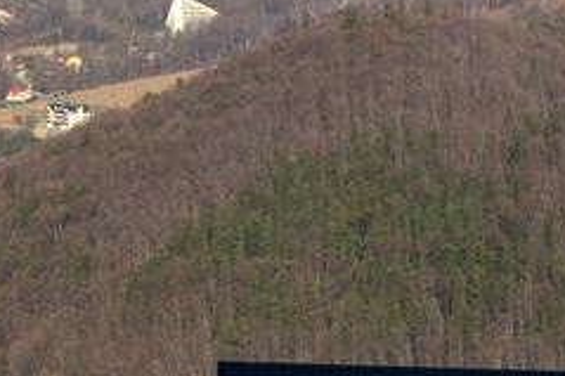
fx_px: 4339
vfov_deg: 4.9
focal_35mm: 277
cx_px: -28
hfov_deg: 7.4
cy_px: -33
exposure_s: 1/400
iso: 400
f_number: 11
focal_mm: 55
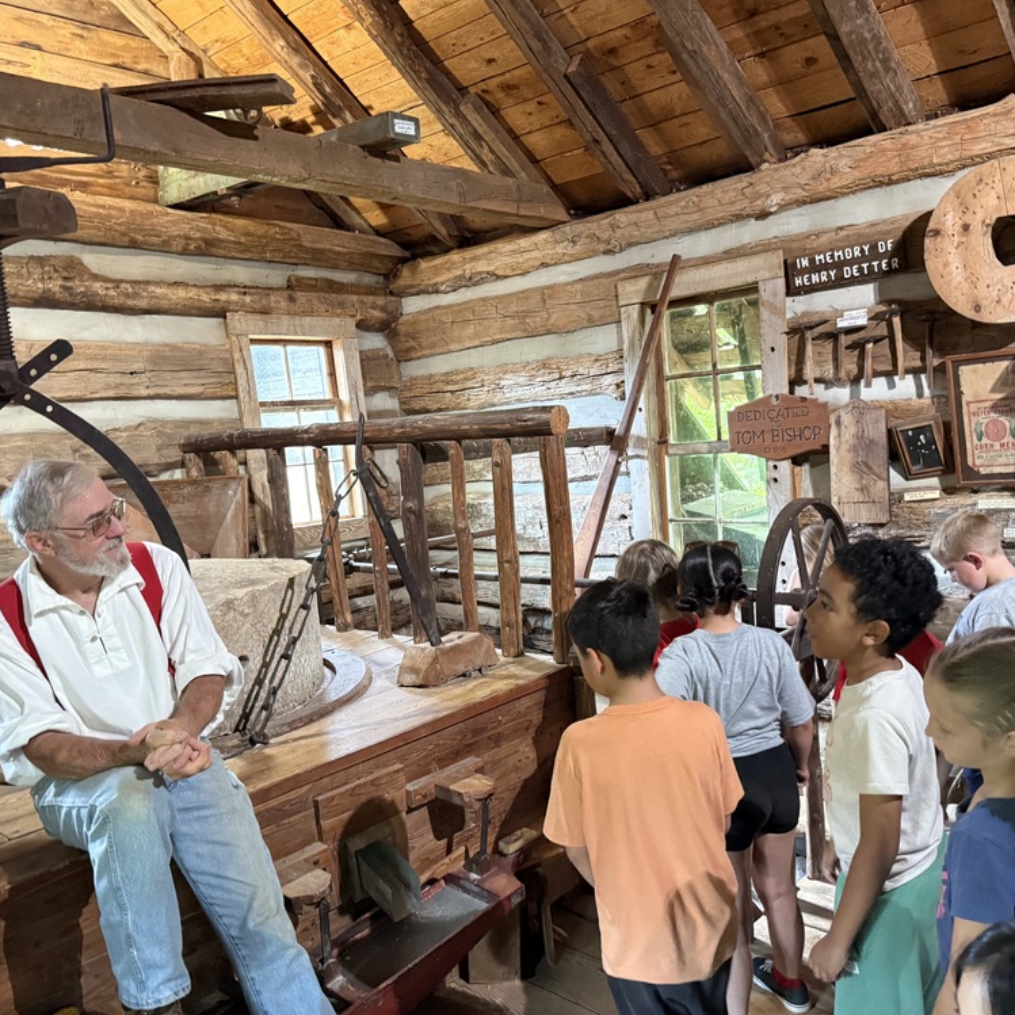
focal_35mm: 29
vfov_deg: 55.6
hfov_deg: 55.6
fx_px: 962
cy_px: 515
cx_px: 533
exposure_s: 1/60
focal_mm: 6.76
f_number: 1.78
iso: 800
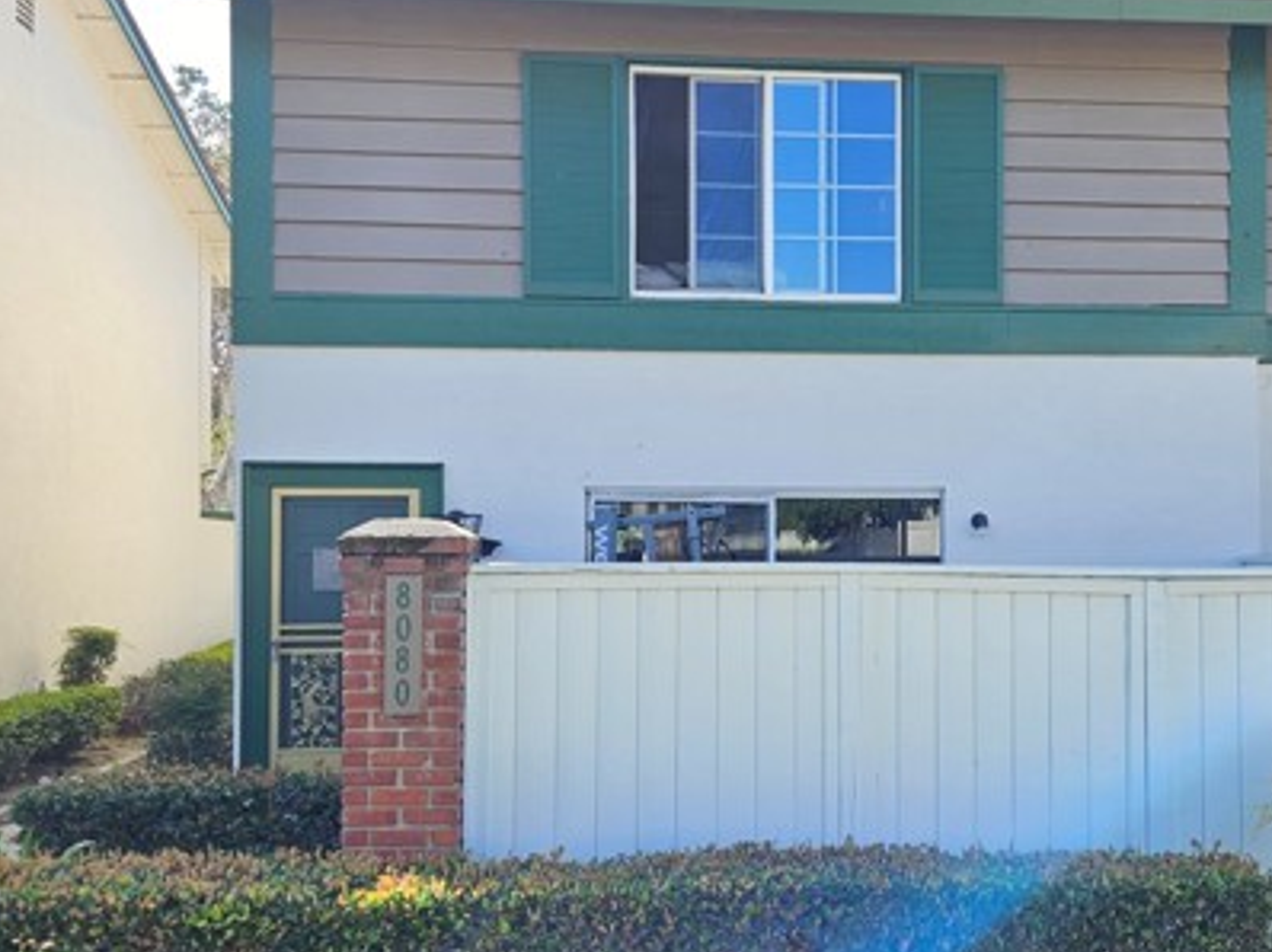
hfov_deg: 49.7
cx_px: 786
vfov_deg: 38.6
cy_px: 518
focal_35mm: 37
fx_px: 1359
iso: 50
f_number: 1.8
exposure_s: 1/1041
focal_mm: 5.4
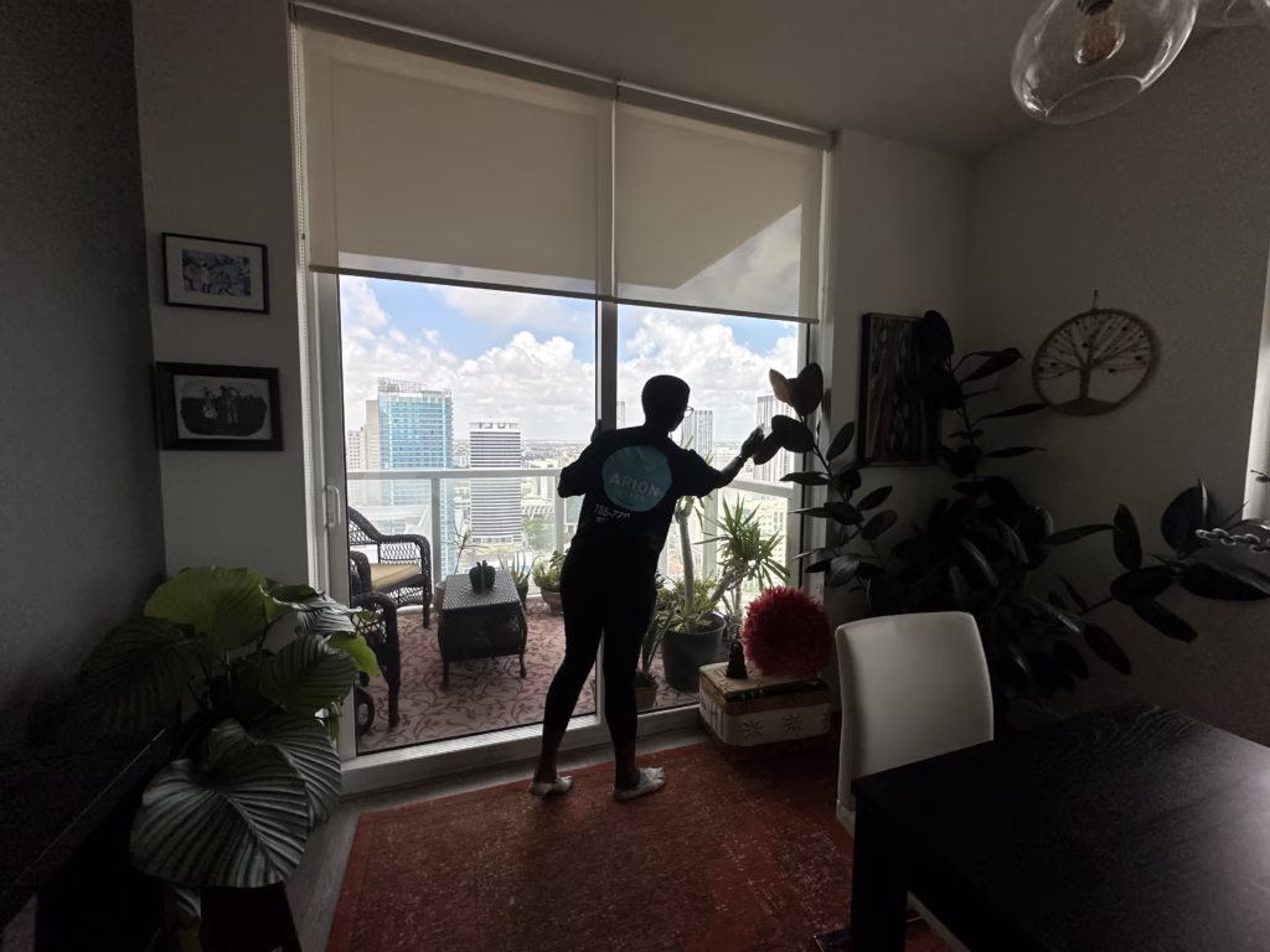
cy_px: 476
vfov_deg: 85.7
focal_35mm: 14
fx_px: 514
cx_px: 635
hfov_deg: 102.1
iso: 40
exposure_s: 1/1125
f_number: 2.2
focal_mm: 2.22
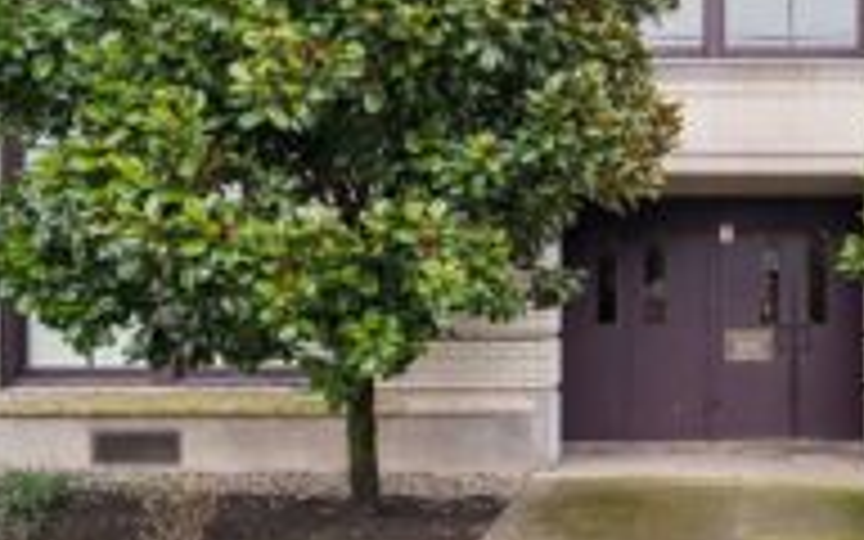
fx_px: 801
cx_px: 706
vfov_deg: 36.9
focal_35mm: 34
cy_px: 353
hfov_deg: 52.6
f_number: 8
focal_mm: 16
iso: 1600
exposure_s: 1/60
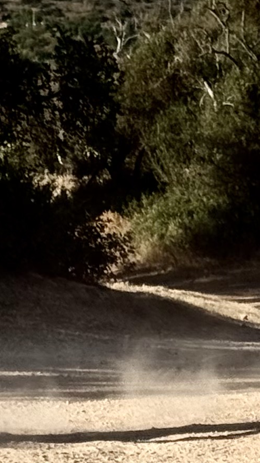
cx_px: 134
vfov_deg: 9.0
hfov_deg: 5.1
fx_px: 2943
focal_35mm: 240
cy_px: 284
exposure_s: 1/5587
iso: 80
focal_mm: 6.76
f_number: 1.78
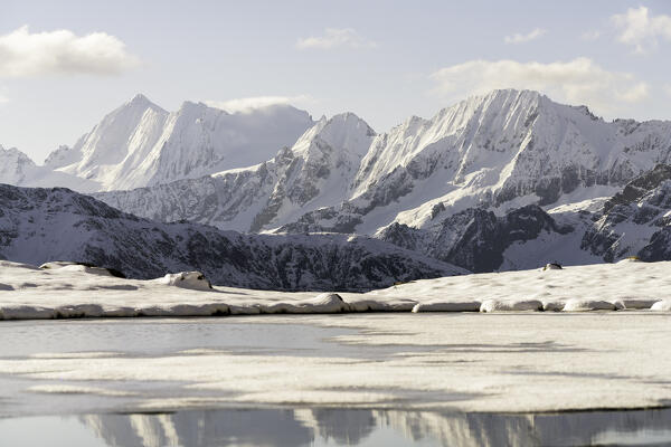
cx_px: 336
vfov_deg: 9.7
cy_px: 224
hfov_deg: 14.4
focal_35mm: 142
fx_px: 2647
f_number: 8
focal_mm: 142
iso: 125
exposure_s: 1/800
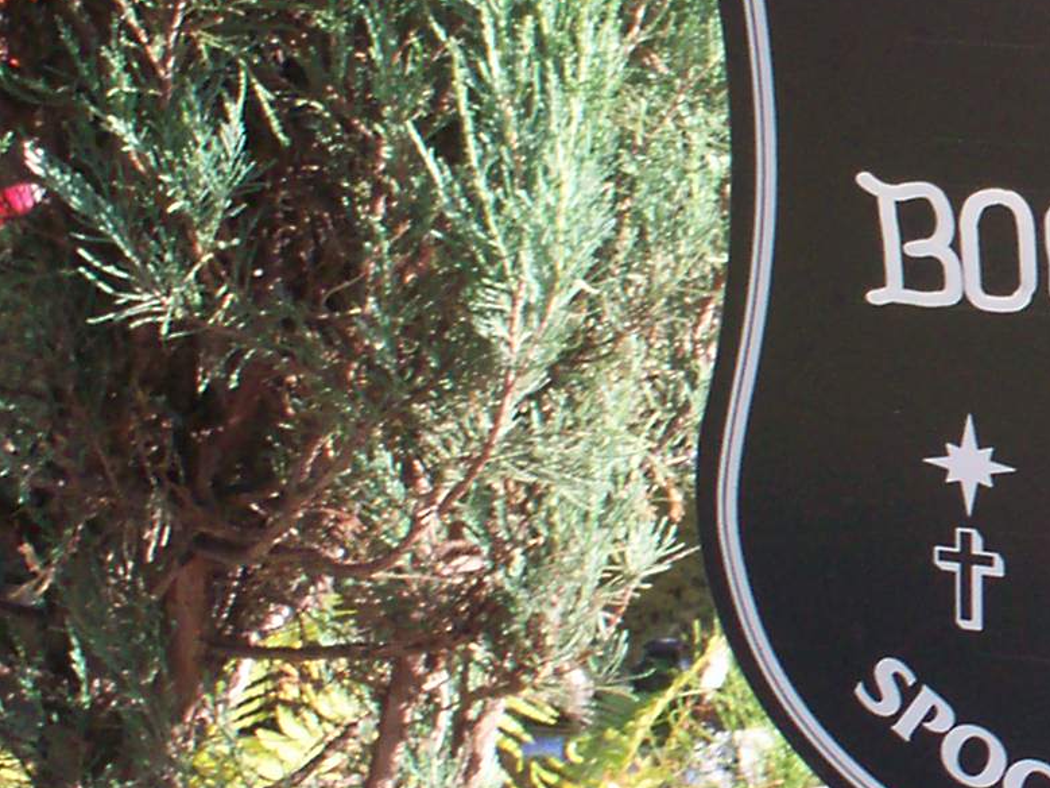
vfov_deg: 12.4
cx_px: 1541
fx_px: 3609
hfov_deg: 15.4
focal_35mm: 119
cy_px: 335
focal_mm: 6
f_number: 4.5
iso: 100
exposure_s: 1/72.9
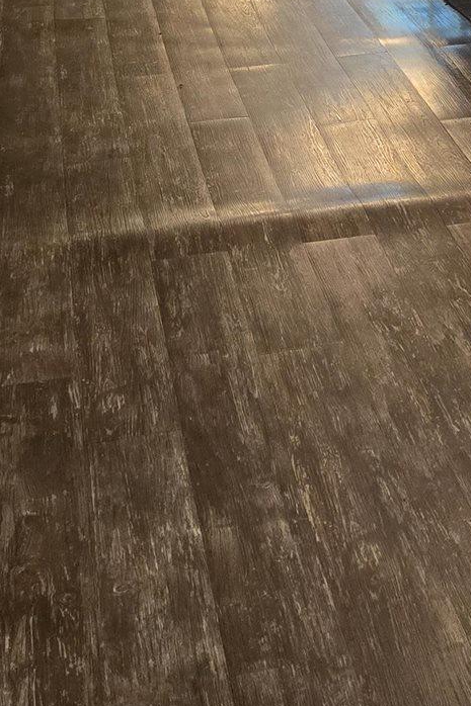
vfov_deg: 22.0
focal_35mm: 79
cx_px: 534
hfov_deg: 16.7
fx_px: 1551
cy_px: -300
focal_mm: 6.3
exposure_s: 1/120
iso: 400
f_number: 1.7
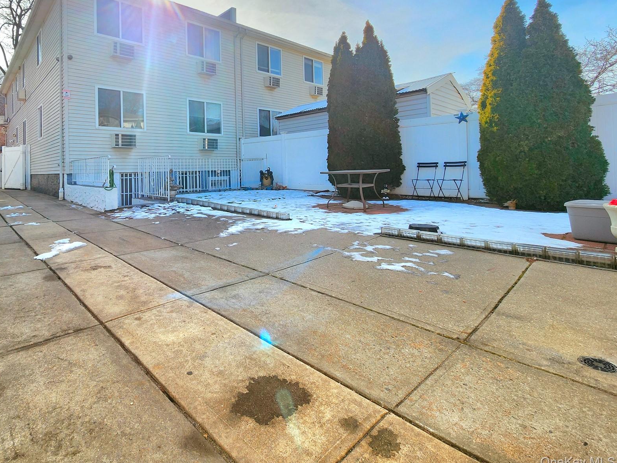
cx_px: 217
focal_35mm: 17
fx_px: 303
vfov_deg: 73.3
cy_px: 169
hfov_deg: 88.5
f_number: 2.2
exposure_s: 1/1111
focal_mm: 2.2
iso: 50
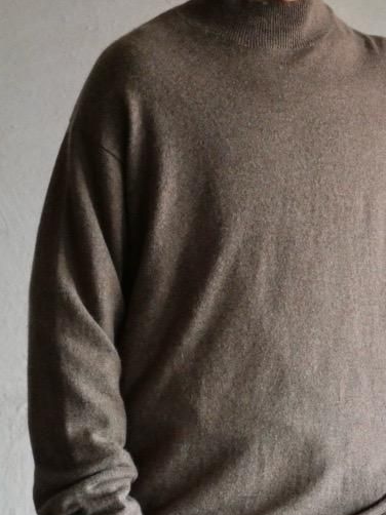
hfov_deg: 8.7
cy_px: 338
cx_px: 255
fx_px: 2530
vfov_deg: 11.6
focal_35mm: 170
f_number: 3.9
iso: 3200
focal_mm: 50
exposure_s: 1/80
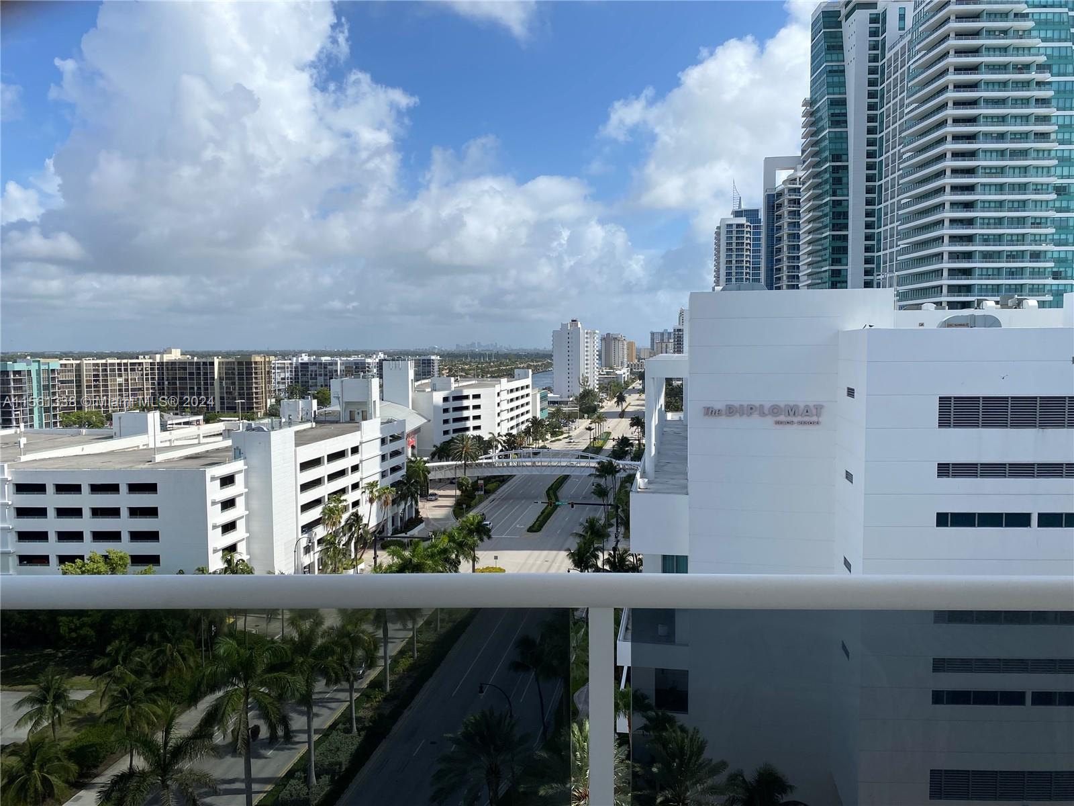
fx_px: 807
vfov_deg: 53.1
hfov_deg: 67.3
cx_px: 537
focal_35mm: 26
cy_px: 403
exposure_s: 1/4808
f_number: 1.8
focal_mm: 4.25
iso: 32
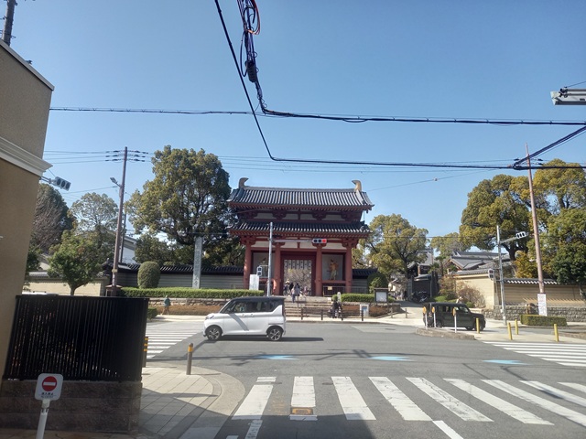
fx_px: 423
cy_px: 220
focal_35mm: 25
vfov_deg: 54.9
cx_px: 293
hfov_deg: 69.4
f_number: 1.8
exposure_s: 1/564
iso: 50
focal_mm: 4.65
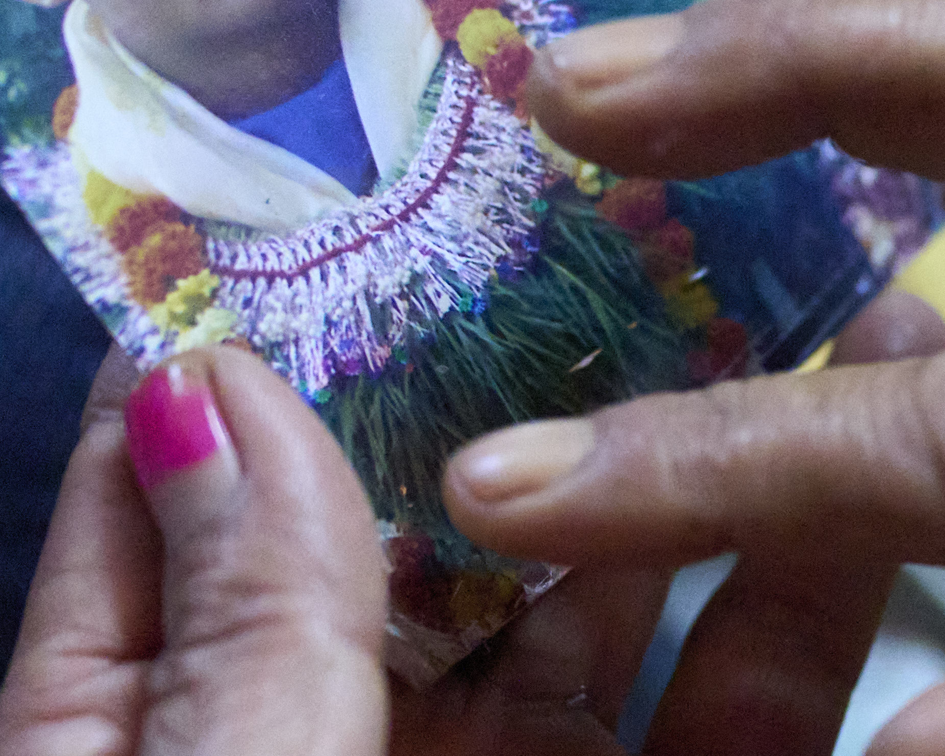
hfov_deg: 12.3
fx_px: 4279
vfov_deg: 10.1
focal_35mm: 153
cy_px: 501
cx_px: 1101
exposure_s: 1/400
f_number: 1.6
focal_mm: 35
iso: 5000
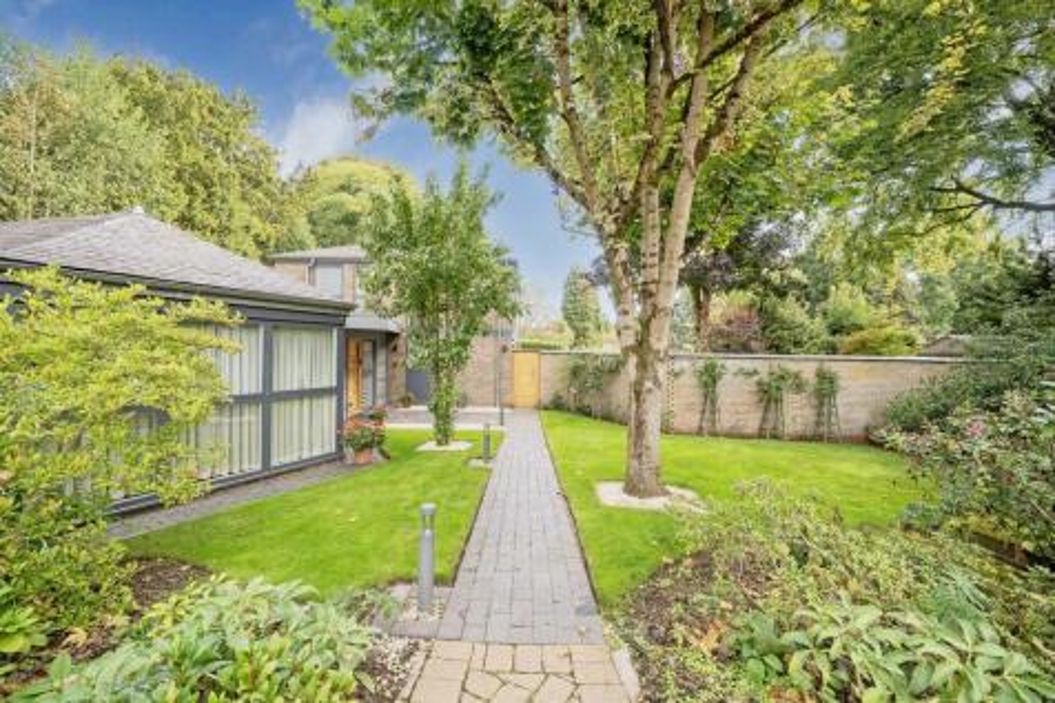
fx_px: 381
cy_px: 352
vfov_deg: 85.4
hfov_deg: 108.3
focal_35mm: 13
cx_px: 528
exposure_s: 1/100
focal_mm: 13
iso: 500
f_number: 7.1
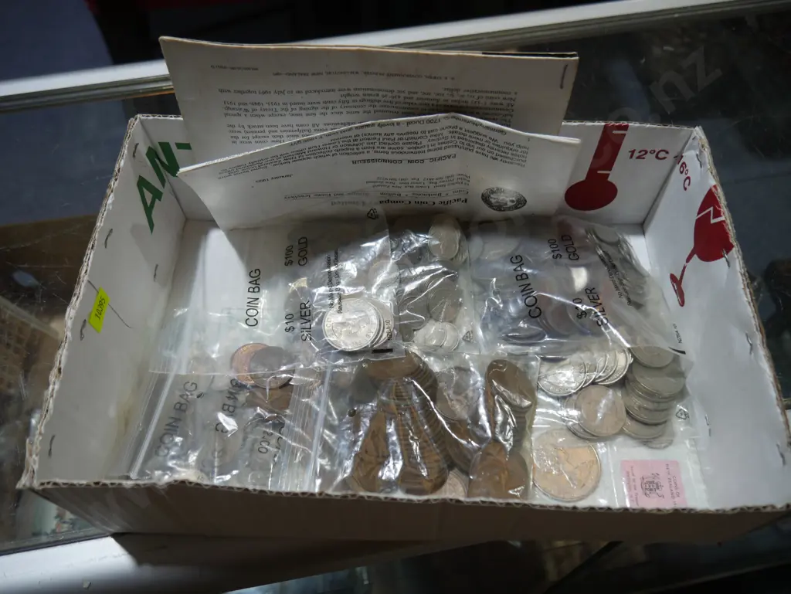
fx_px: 640
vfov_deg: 49.8
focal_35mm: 28
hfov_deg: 63.4
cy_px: 297
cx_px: 396
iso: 200
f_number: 3.5
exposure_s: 1/125
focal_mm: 14
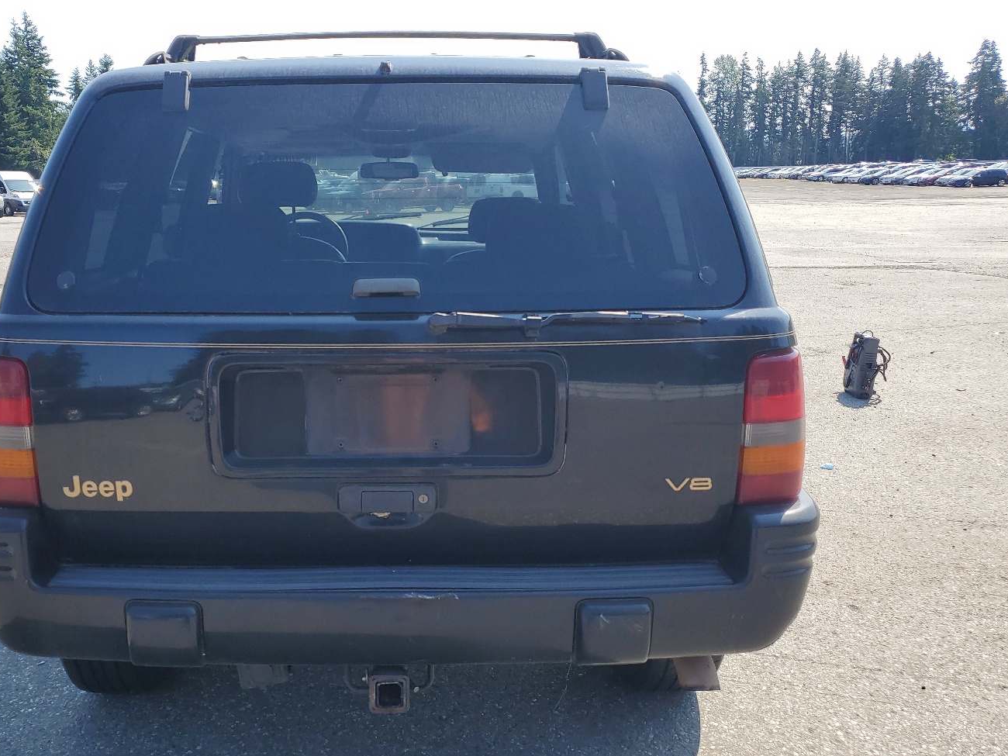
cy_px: 408
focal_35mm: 32
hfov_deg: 56.3
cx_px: 399
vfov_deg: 44.1
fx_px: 932
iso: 50
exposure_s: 1/1429
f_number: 1.5
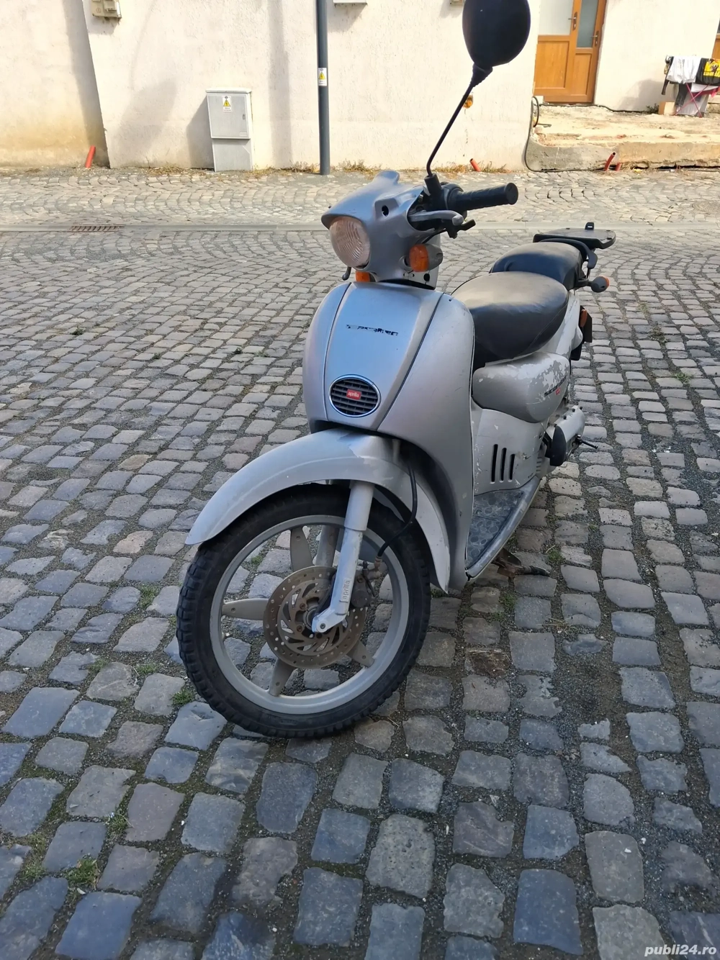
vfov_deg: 65.3
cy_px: 480
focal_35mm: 27
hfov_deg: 51.3
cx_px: 360
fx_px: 749
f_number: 1.8
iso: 20
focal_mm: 4
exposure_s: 1/236
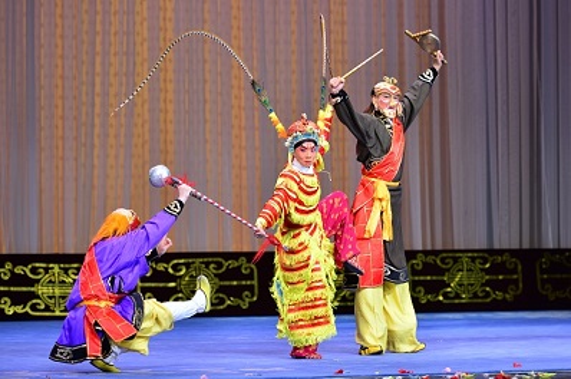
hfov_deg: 15.8
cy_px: 190
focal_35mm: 130
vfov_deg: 10.5
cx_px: 286
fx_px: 2059
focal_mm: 130
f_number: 2.8
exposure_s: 1/400
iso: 400
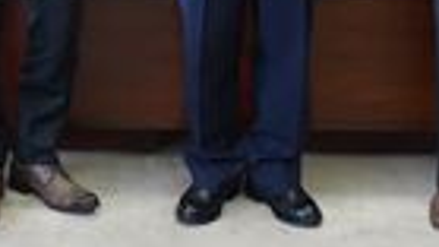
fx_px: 1443
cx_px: 152
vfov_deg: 9.2
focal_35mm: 124
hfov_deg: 17.3
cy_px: -226
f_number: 6.3
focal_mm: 22
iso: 2500
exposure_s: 1/160
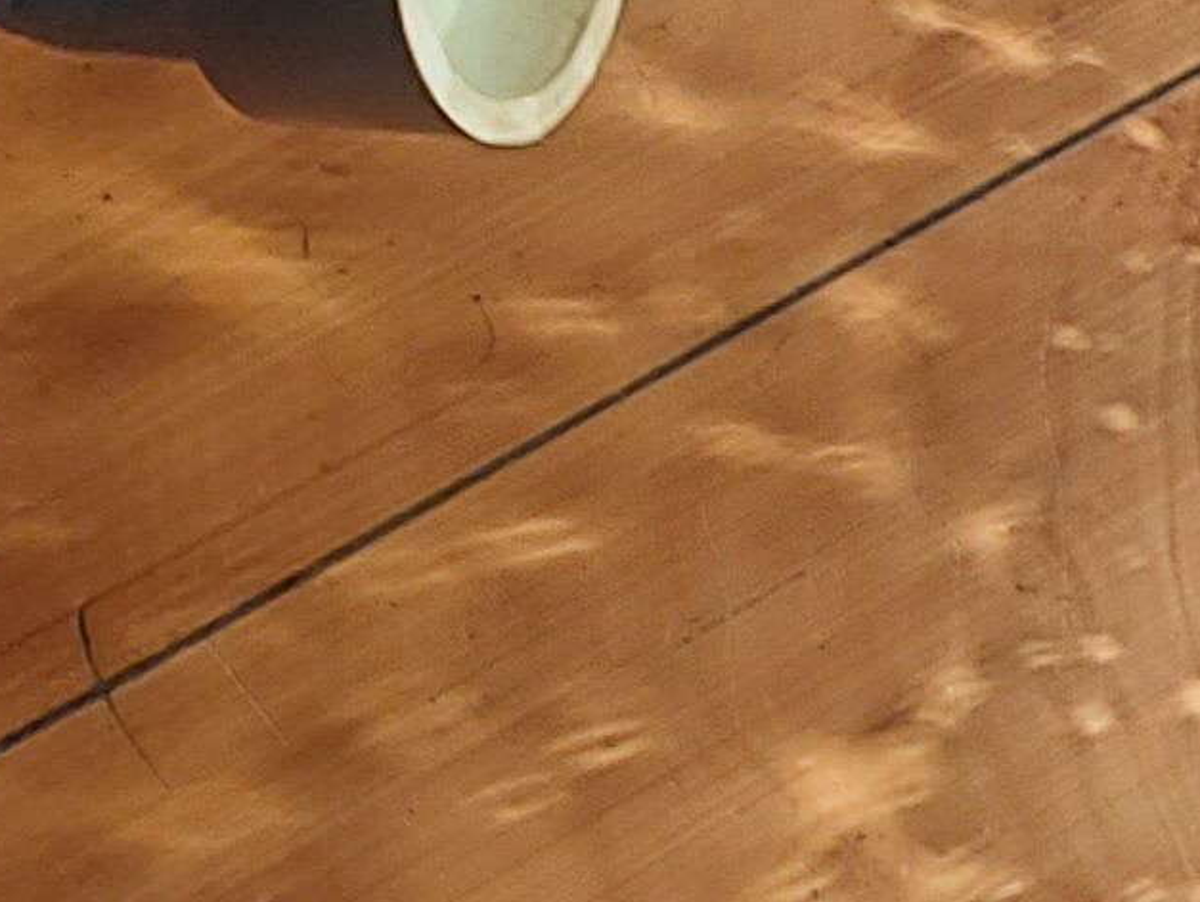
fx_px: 5307
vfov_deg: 9.7
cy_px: 174
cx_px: 3344
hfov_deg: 10.2
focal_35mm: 153
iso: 64
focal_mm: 5.23
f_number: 1.8
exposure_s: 1/50
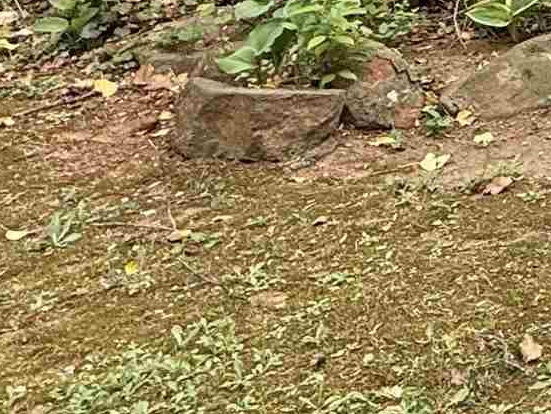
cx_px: 1099
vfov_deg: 16.3
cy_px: -303
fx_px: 1242
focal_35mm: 78
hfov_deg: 17.7
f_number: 2.2
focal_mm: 2.22
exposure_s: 1/142
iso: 50
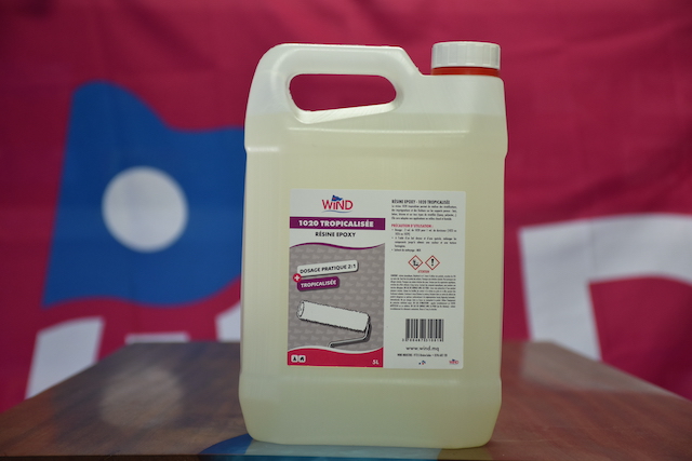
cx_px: 346
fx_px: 1903
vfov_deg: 13.8
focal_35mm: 99
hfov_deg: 20.6
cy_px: 230
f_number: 5
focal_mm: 66
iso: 640
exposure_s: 1/60
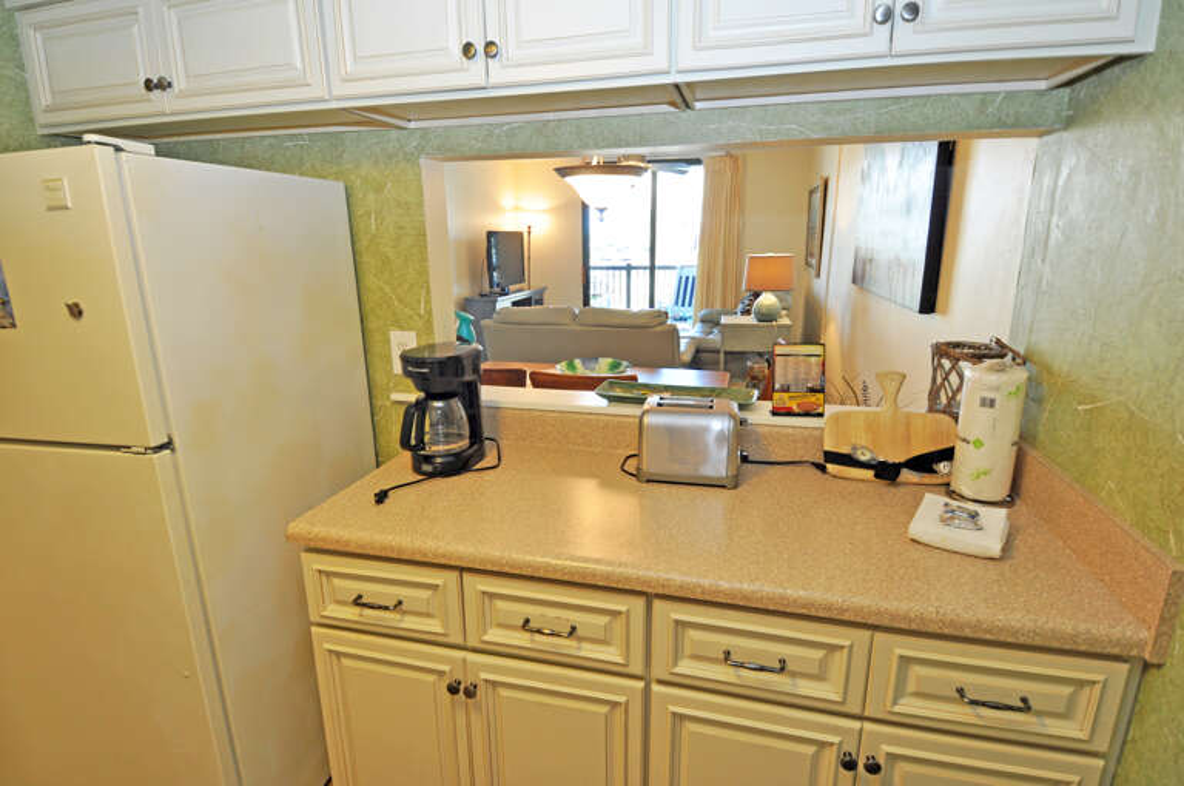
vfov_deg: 67.2
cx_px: 592
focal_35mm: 18
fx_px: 591
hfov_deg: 90.1
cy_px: 393
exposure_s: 1/60
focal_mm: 12
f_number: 4
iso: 400
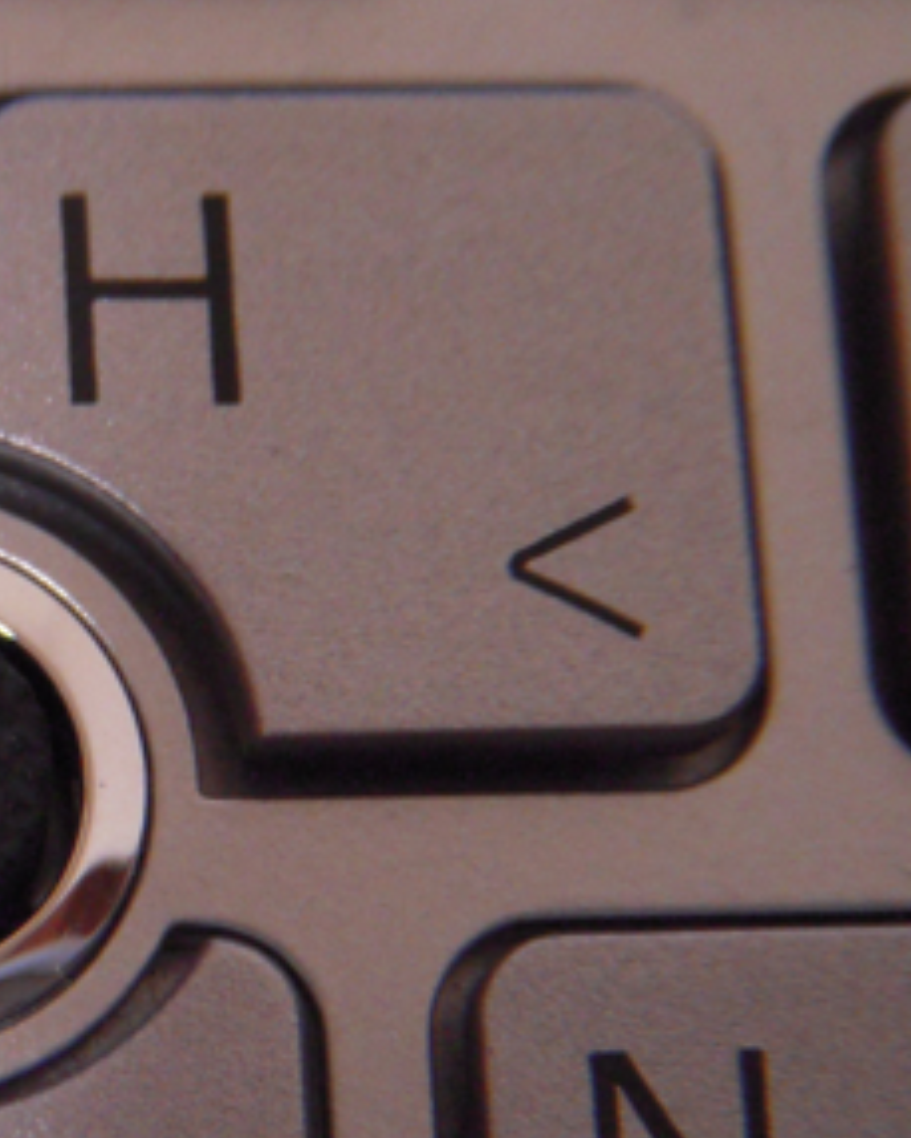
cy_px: 752
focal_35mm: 144
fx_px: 4851
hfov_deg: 10.6
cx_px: -135
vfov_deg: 13.4
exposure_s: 1/8
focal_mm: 11
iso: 400
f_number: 3.7
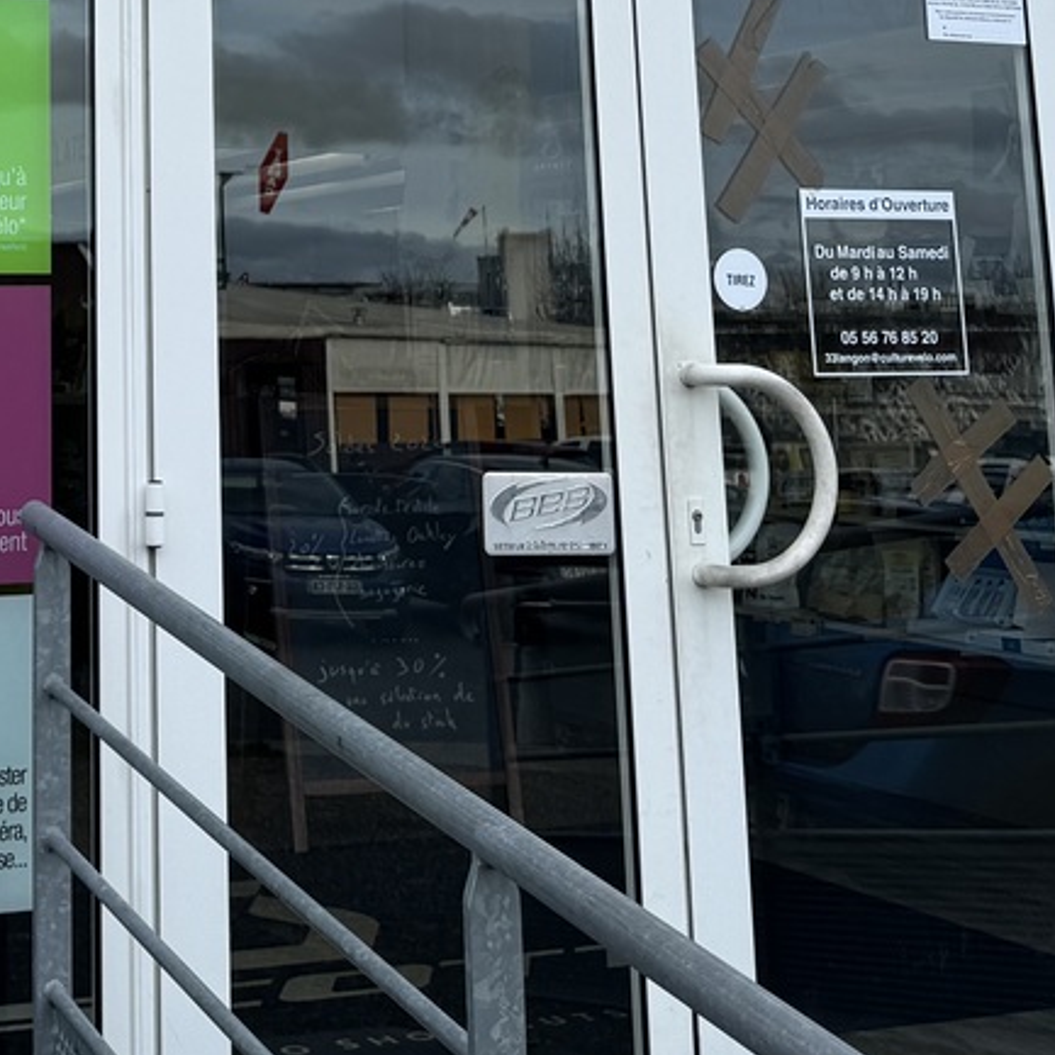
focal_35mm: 70
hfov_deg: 24.0
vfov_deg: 22.9
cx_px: 112
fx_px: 2414
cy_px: -157
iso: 80
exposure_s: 1/1524
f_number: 1.78
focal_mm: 6.86
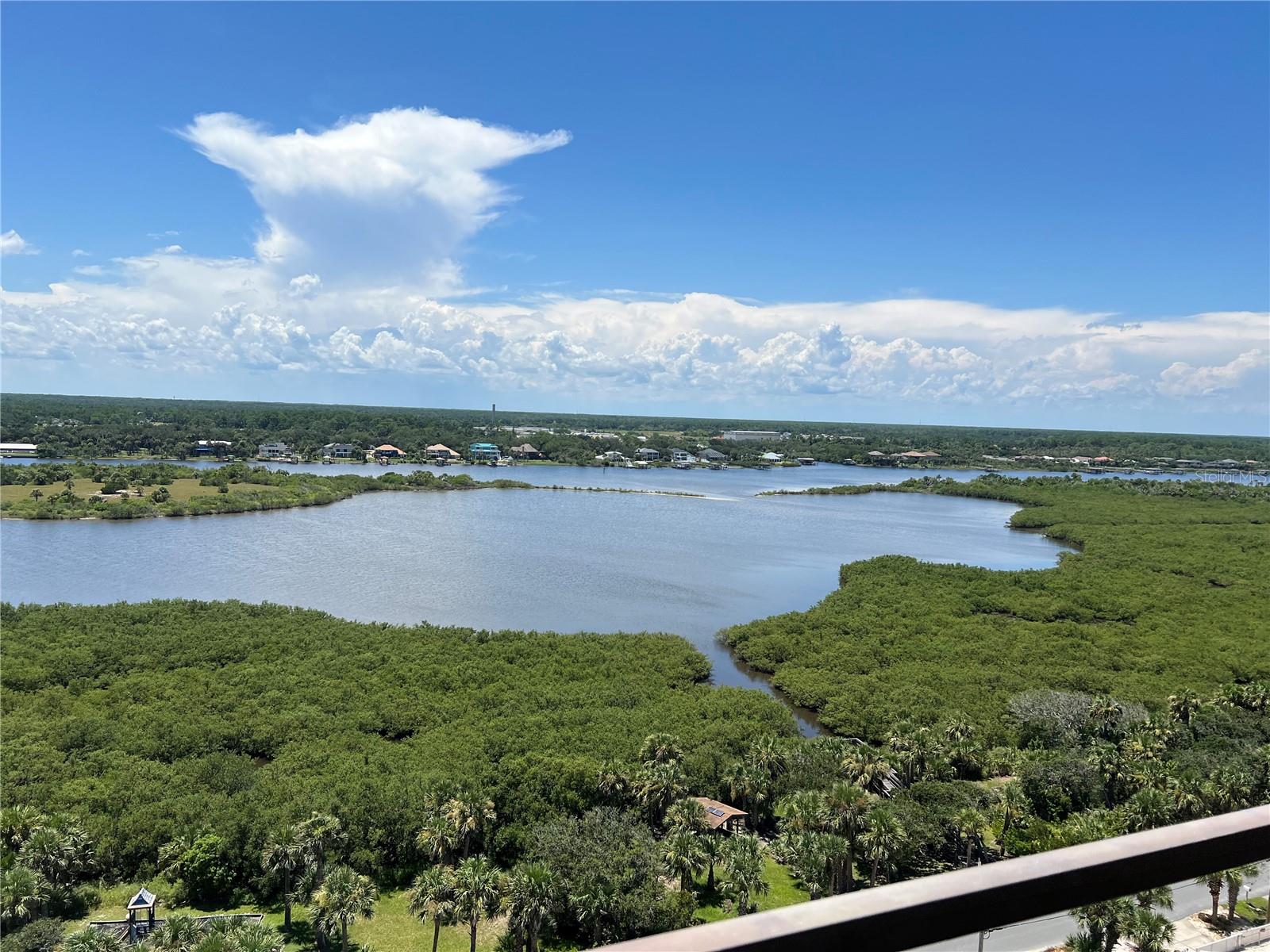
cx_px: 635
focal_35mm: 26
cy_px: 476
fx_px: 954
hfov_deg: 67.3
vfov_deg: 53.1
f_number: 1.5
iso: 50
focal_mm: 5.7
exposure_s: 1/6579
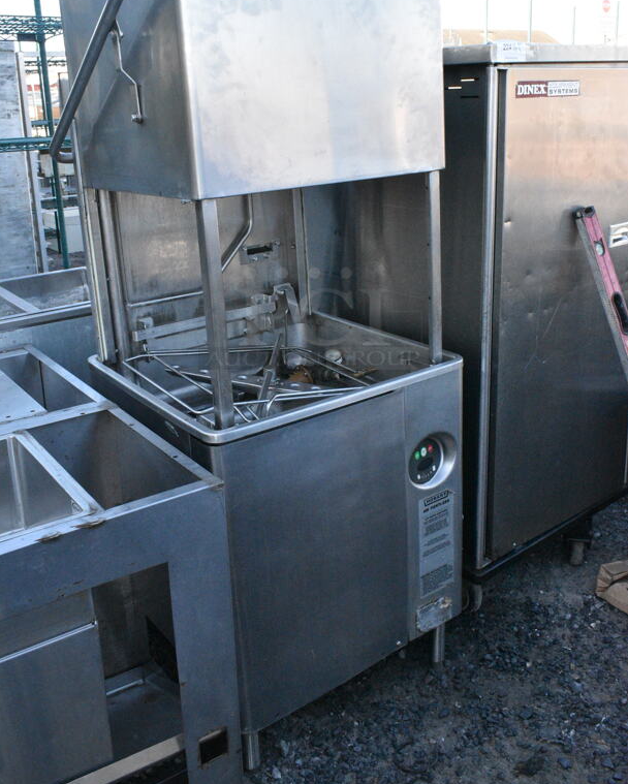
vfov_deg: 50.5
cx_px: 314
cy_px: 316
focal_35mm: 36
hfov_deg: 41.6
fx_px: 826
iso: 6400
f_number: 14
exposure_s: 1/800
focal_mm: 21
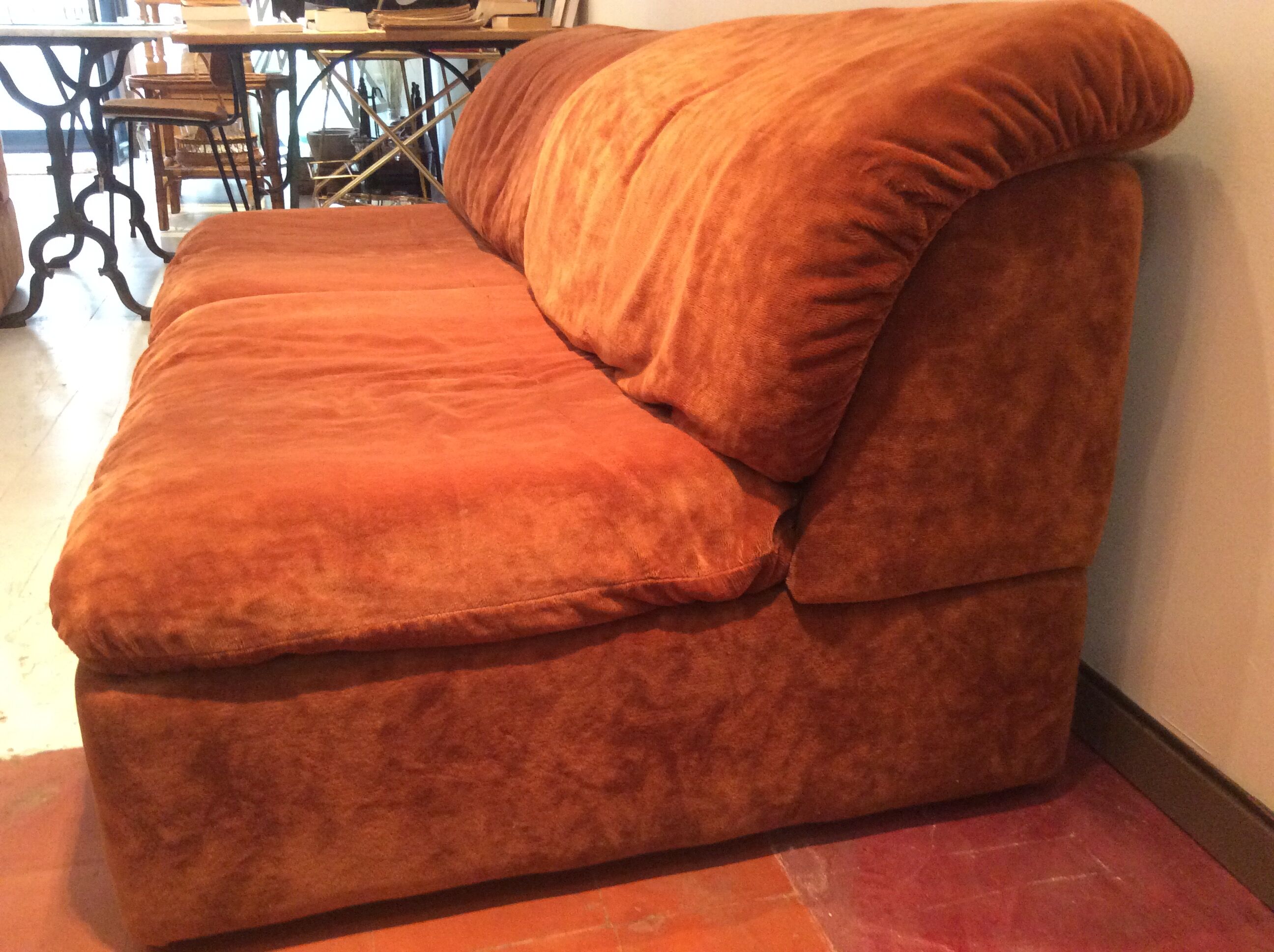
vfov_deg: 44.1
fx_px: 1176
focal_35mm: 32
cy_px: 476
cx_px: 637
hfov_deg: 56.9
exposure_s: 1/25
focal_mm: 3.3
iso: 320
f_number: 2.4
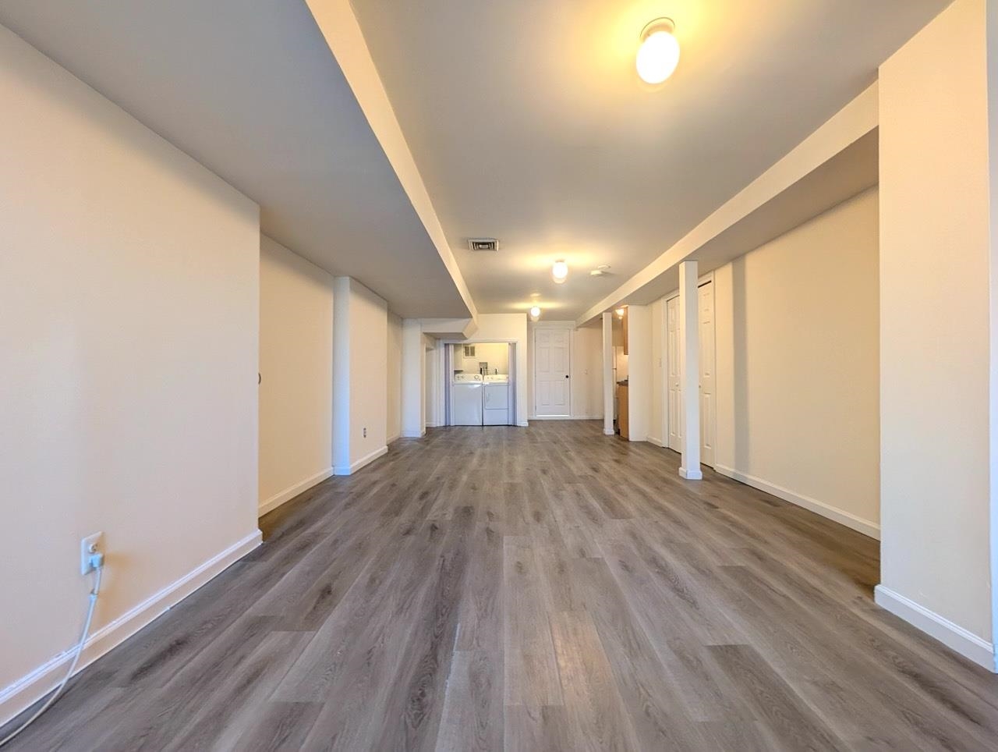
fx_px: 346
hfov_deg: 110.5
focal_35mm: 12
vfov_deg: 94.6
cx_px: 499
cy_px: 376
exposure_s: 1/120
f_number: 1.7
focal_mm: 2.02
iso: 62
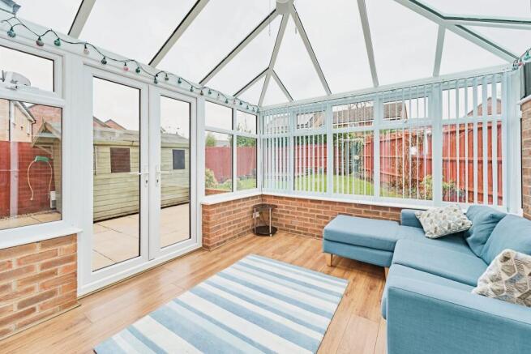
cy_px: 177
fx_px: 207
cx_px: 266
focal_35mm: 14
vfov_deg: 81.2
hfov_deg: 104.2
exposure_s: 1/100
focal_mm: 14
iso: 400
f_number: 8
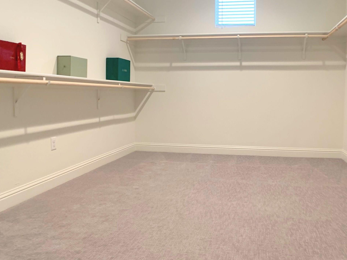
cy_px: 108
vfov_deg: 34.3
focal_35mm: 42
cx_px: 217
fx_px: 421
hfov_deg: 44.4
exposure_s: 1/60
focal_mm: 4.25
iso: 125
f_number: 1.8
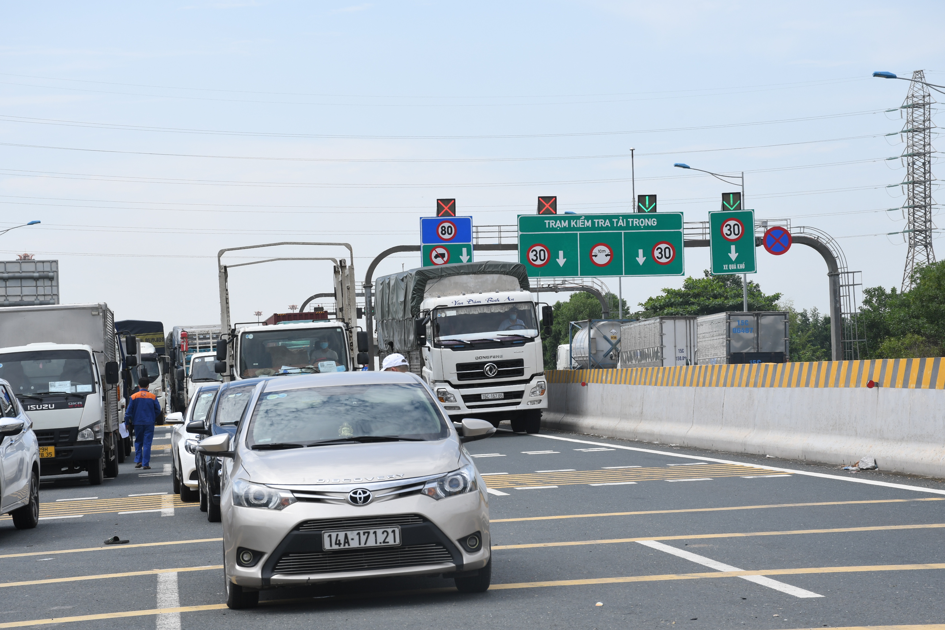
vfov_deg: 13.0
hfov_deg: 19.5
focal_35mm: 105
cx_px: 472
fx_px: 2756
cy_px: 315
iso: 125
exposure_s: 1/200
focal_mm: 70
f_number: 11
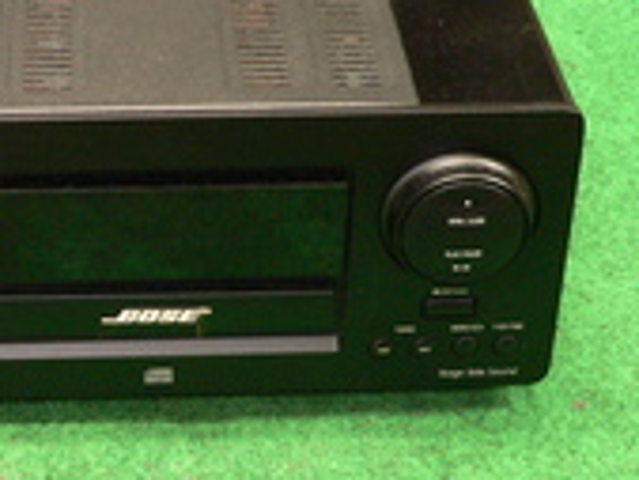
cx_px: 144
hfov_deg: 19.6
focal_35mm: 99
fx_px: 1829
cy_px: 96
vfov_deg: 14.9
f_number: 2.8
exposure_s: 1/6
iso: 200
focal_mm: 7.3
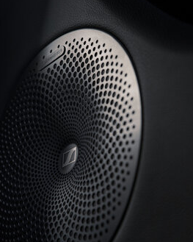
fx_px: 571
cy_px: 126
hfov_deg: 19.2
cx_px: 96
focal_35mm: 80
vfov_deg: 23.9
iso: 500
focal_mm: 70
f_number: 6.3
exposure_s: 1/200
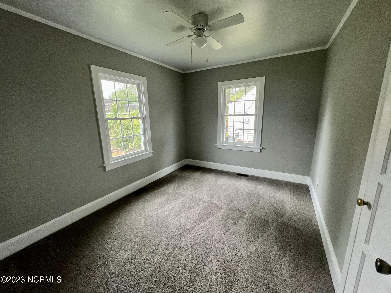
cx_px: 196
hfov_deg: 106.2
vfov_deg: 89.9
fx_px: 147
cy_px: 146
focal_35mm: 13
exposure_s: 1/120
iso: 200
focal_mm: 1.57
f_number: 1.8
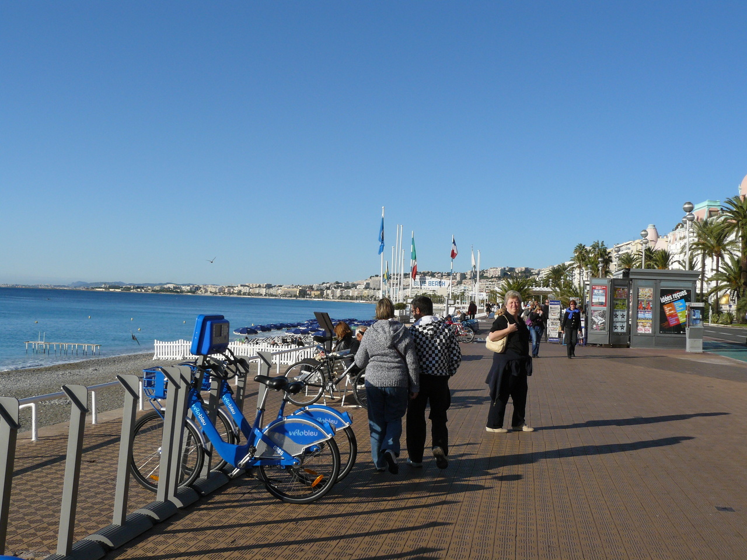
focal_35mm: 36
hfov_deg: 51.4
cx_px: 374
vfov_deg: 39.7
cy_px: 280
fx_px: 777
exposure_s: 1/500
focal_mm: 6
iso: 100
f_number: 6.3
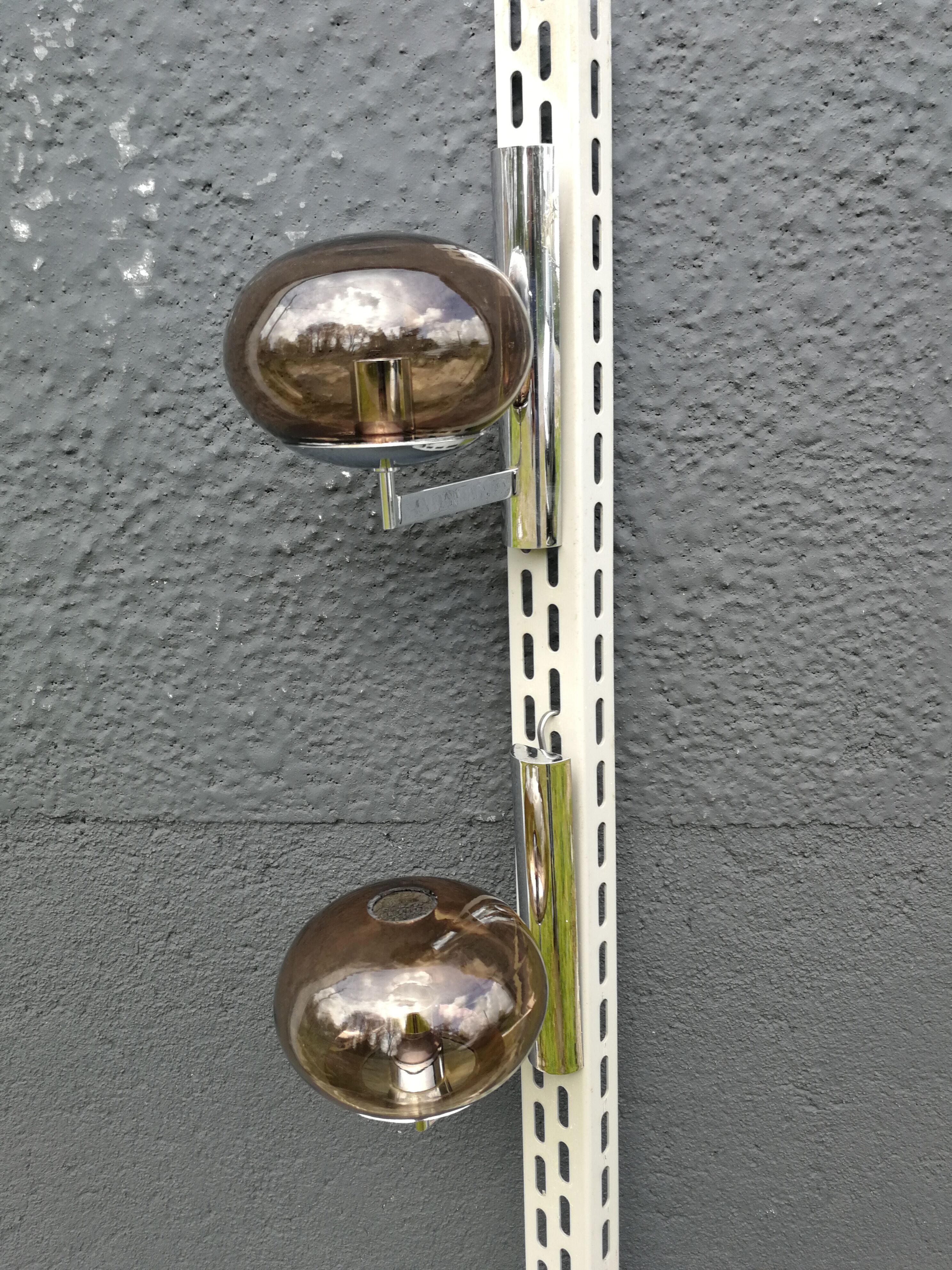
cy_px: 635
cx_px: 476
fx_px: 990
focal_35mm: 27
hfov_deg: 51.4
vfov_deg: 65.3
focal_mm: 3.95
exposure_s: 1/152
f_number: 2.2
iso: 50
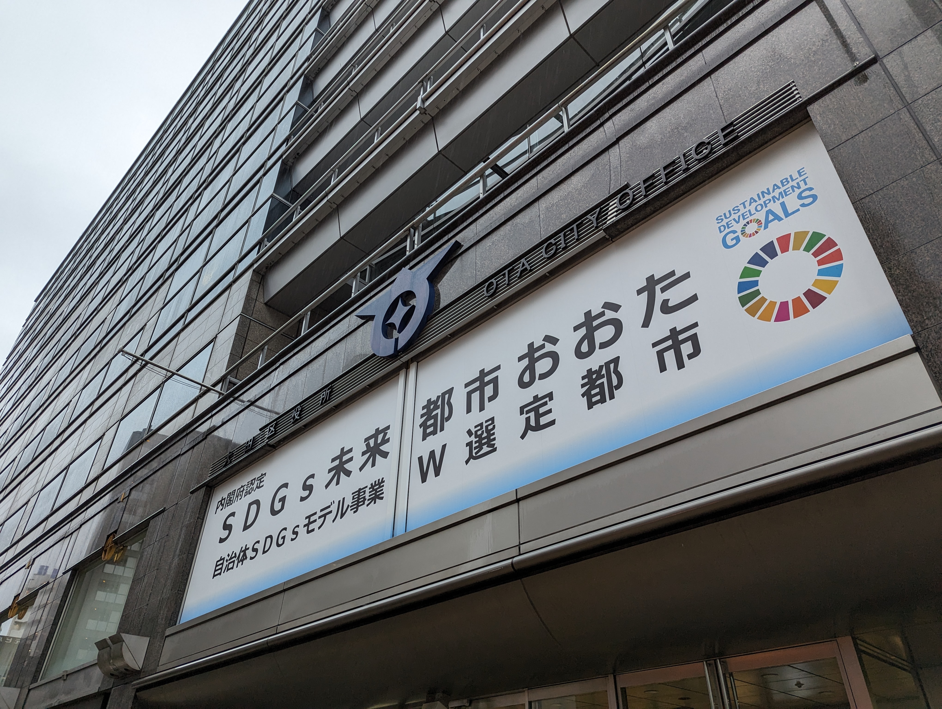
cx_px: 471
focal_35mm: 24
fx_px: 654
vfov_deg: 56.9
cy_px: 354
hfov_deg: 71.5
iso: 75
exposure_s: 1/81.1
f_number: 1.85
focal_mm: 6.81
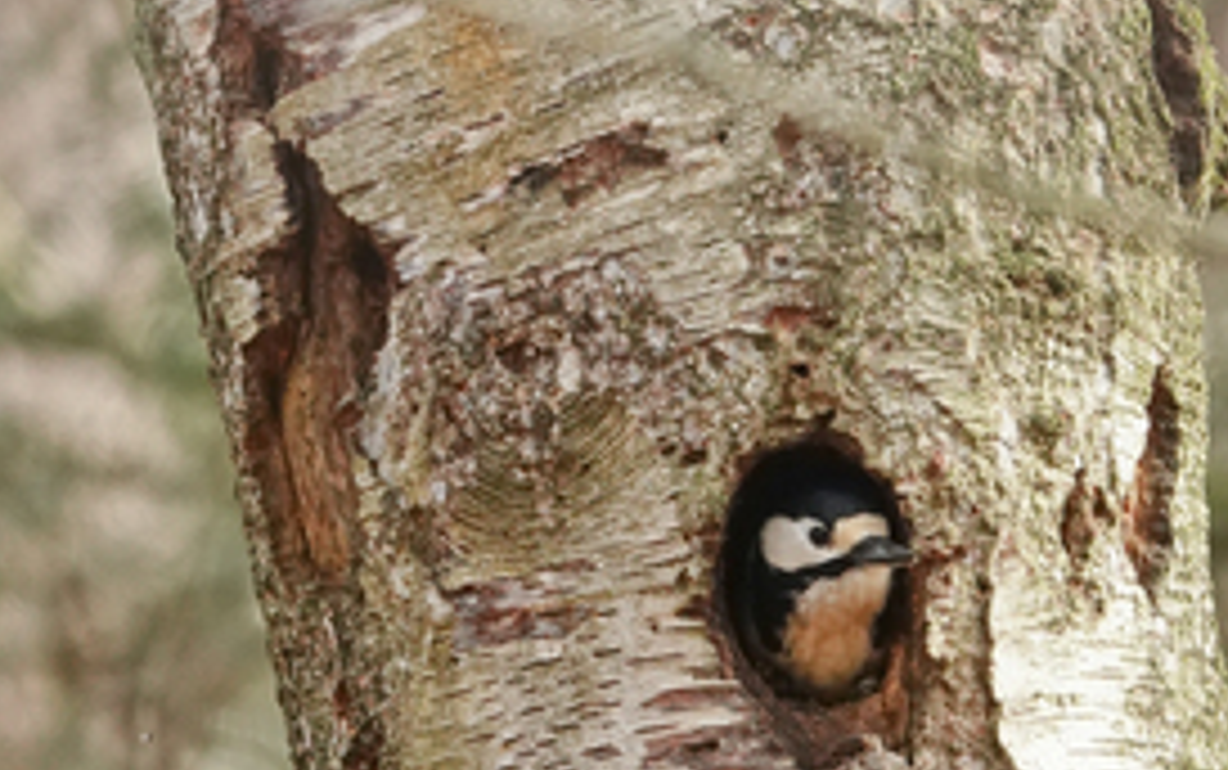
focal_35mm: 1031
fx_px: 34526
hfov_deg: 2.0
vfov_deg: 1.3
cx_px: 868
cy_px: 651
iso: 1250
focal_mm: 220
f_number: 4
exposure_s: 1/400
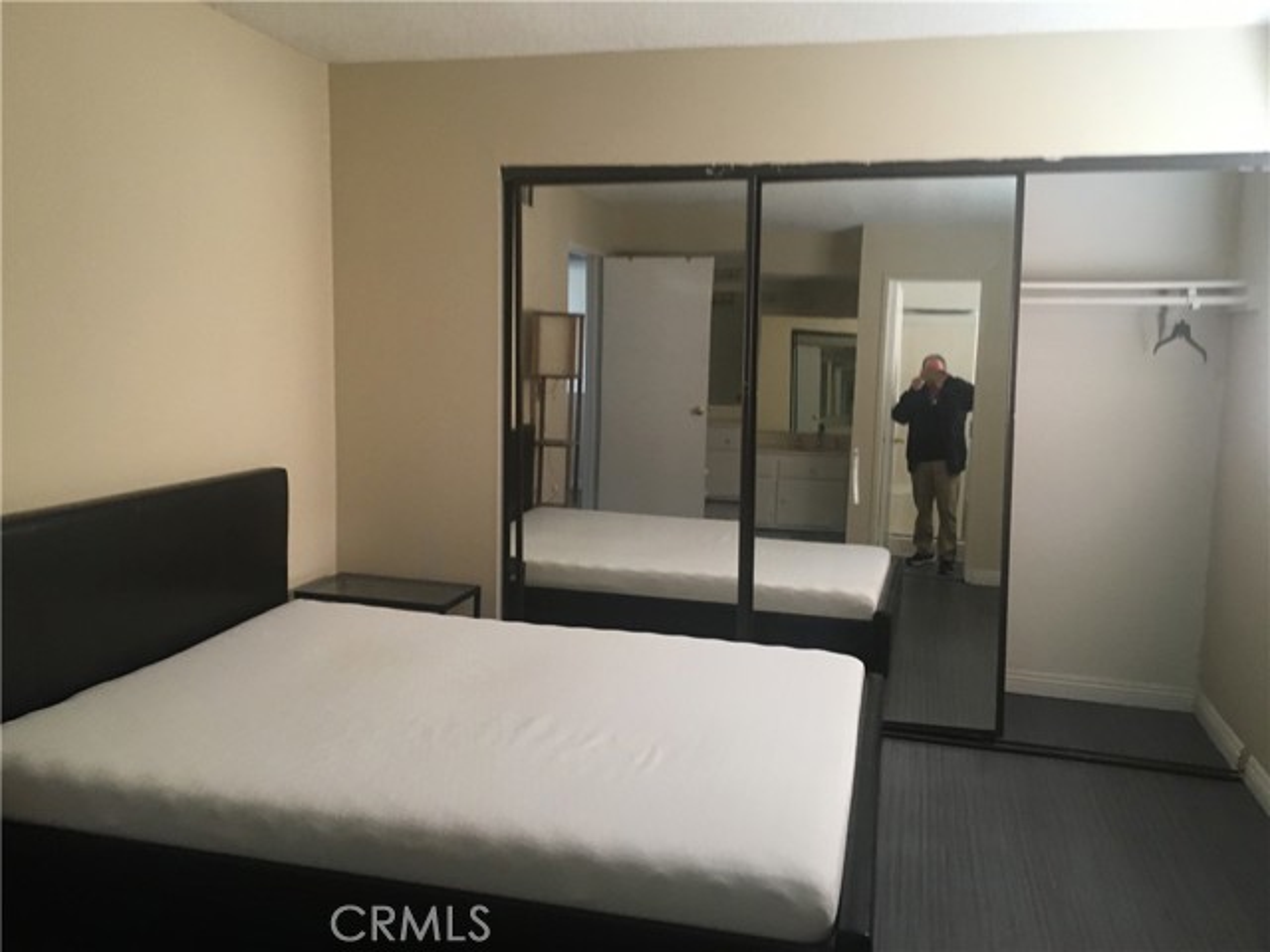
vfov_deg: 48.2
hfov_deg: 61.7
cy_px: 476
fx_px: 1064
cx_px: 635
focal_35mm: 29
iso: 125
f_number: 2.2
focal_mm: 4.15
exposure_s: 1/30
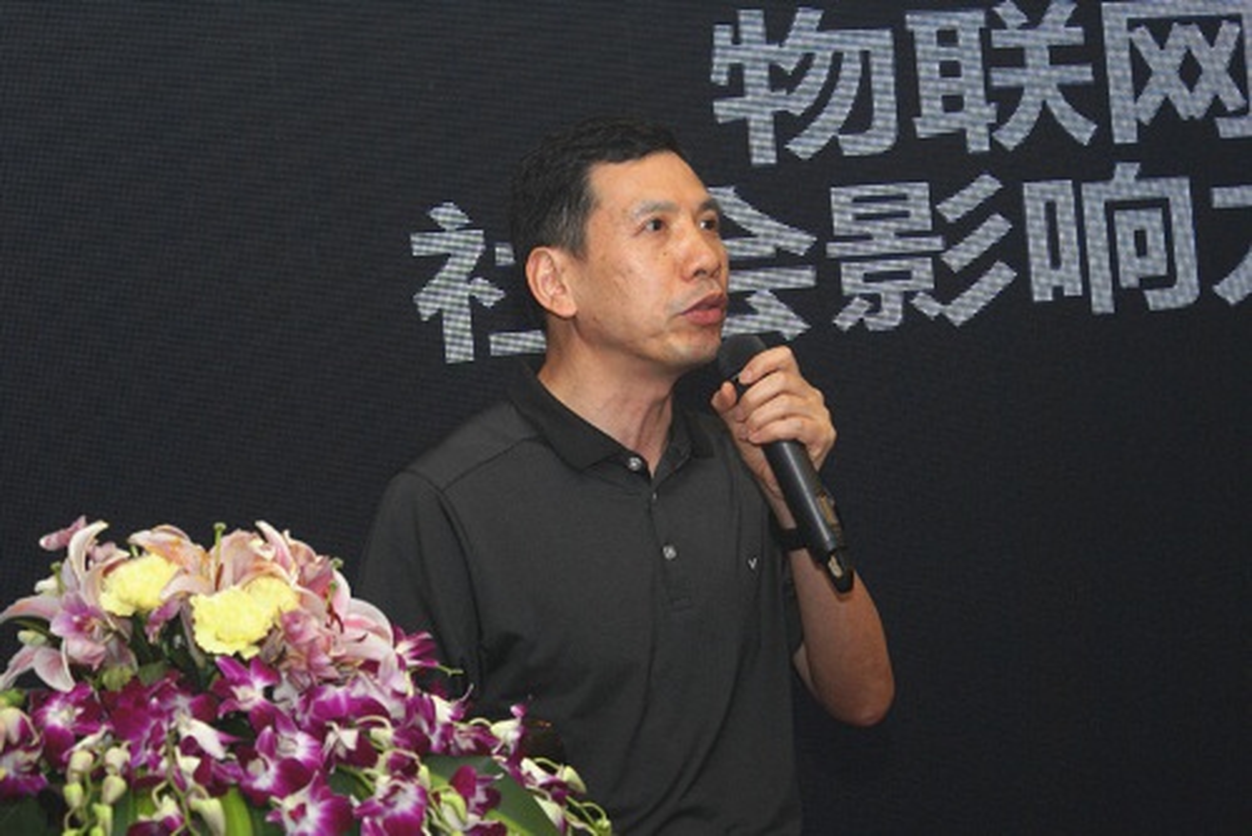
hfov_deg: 19.4
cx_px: 626
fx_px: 3654
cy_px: 418
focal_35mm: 105
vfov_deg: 13.1
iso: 400
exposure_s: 1/125
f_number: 5.6
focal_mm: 70
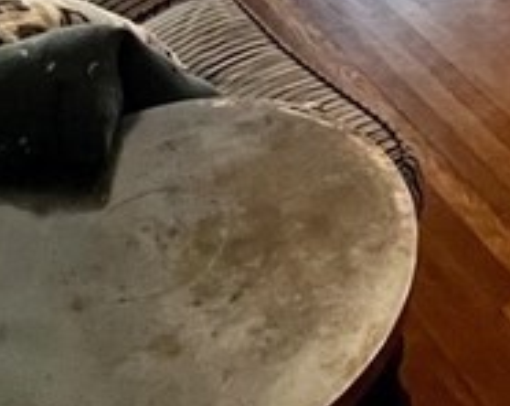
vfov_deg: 14.7
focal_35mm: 70
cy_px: -549
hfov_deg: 25.7
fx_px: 1054
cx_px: 518
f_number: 1.8
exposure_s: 1/60
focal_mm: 1.57
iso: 320
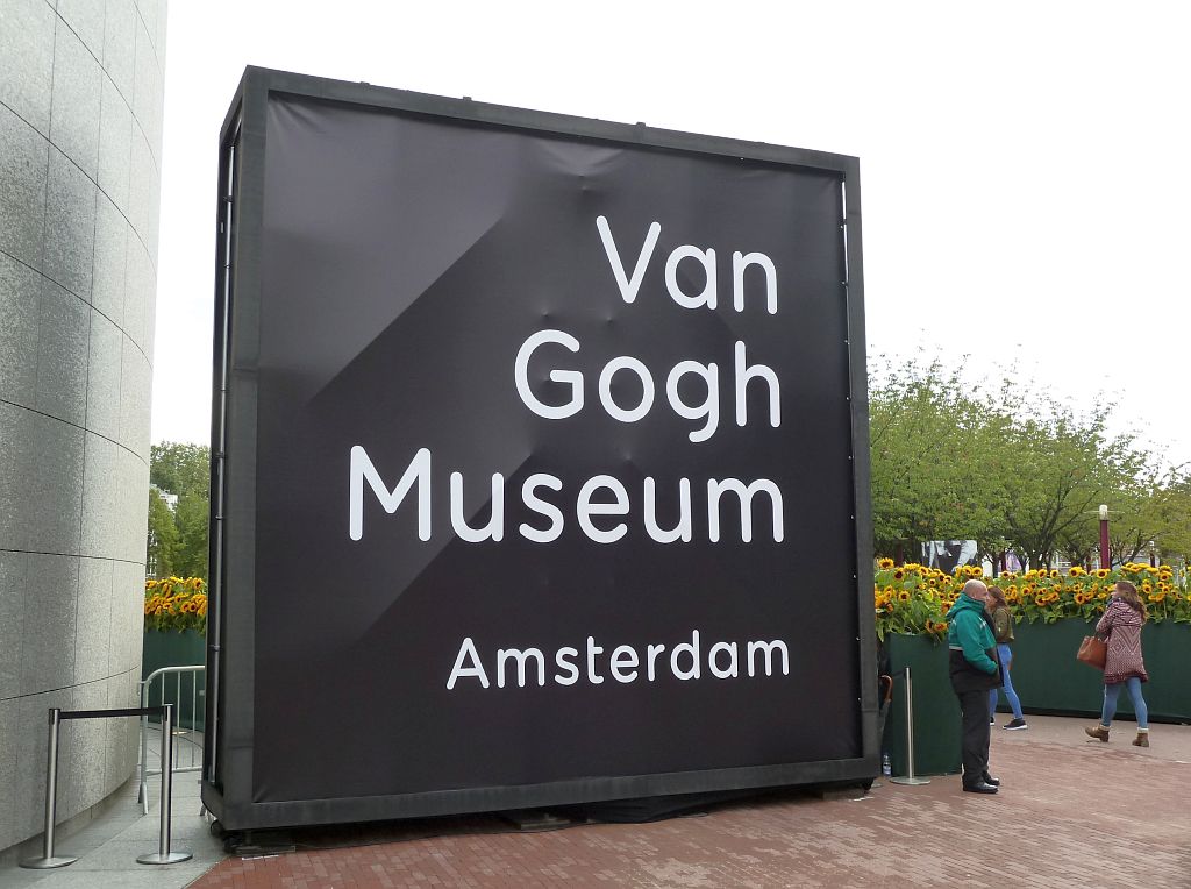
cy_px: 444
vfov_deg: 40.6
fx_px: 1202
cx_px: 596
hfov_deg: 52.7
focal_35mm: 35
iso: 125
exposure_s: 1/160
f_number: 4
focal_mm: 5.7
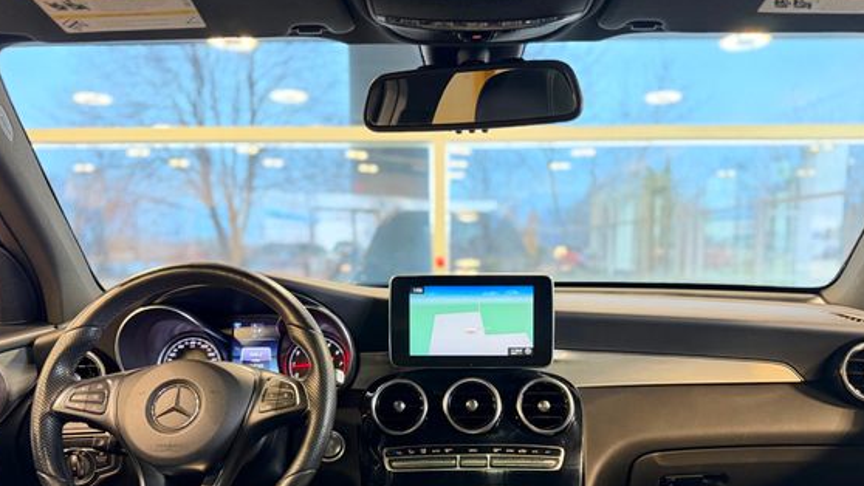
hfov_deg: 64.3
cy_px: 327
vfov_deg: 38.5
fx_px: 687
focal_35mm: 30
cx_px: 447
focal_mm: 6.76
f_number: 1.78
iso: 800
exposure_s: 1/42
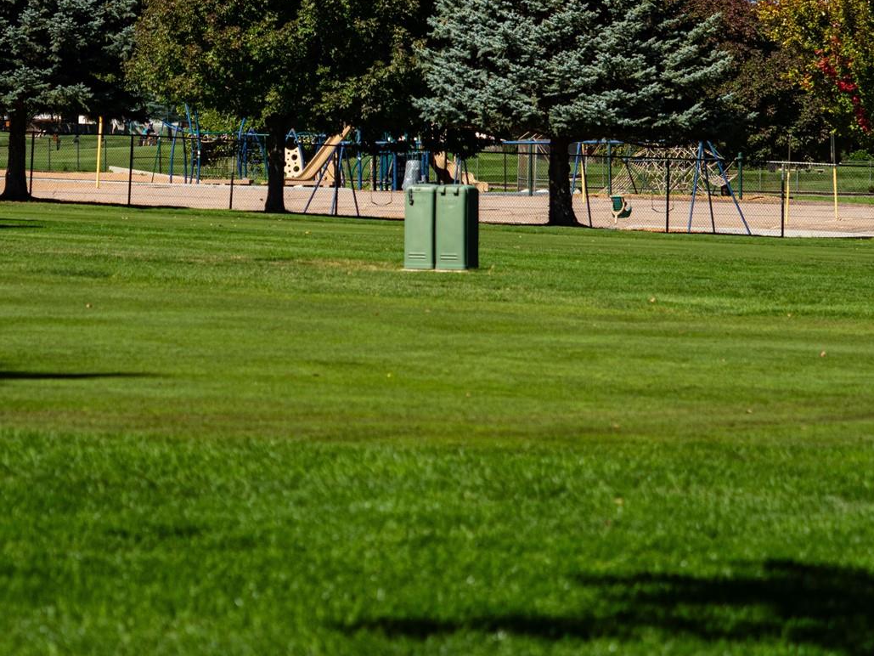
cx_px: 339
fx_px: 4318
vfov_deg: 8.7
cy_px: 160
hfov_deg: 11.6
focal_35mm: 171
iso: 200
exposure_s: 1/2000
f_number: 2.8
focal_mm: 55
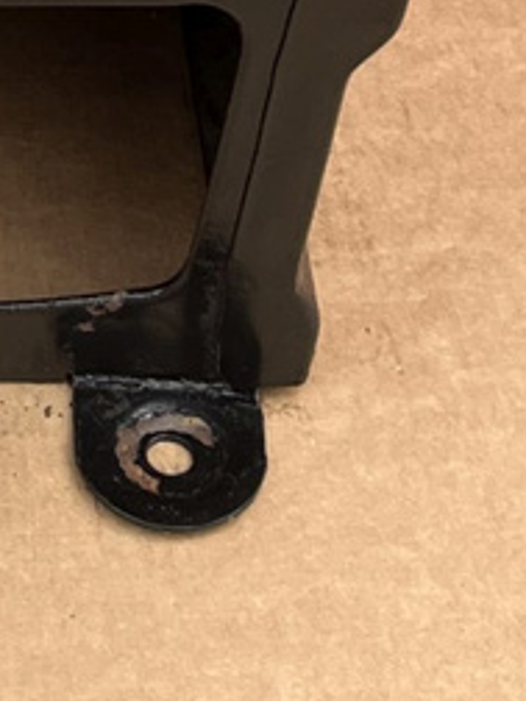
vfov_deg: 9.3
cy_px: -1463
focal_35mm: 165
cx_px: -178
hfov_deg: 8.8
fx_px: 3343
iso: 40
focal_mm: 5.1
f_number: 1.6
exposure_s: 1/122
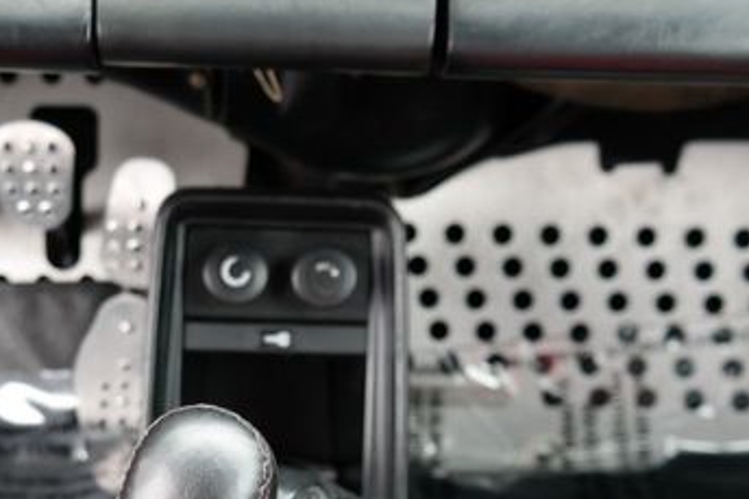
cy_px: 411
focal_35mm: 54
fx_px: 1123
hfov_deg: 36.6
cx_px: 270
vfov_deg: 24.6
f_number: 3.5
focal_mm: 19
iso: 400
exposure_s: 1/40
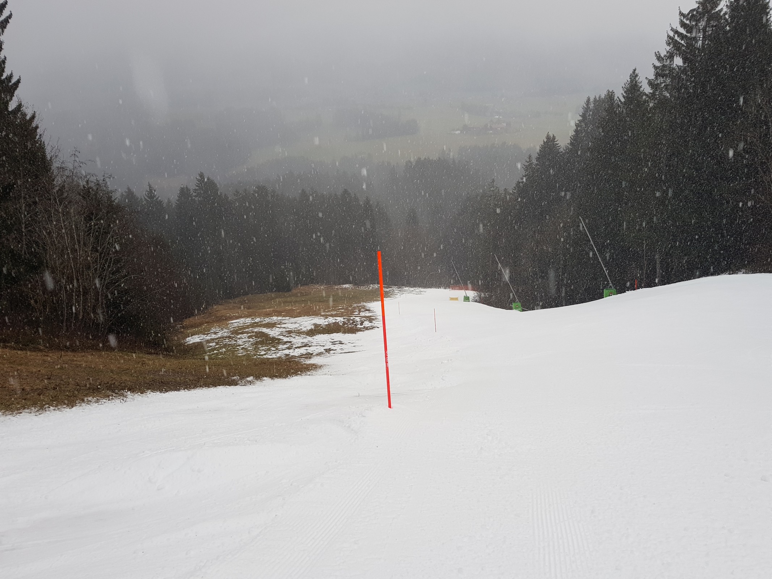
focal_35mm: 26
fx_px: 580
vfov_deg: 53.1
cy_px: 290
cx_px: 386
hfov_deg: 67.3
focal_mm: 4.2
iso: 40
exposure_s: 1/166
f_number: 1.7
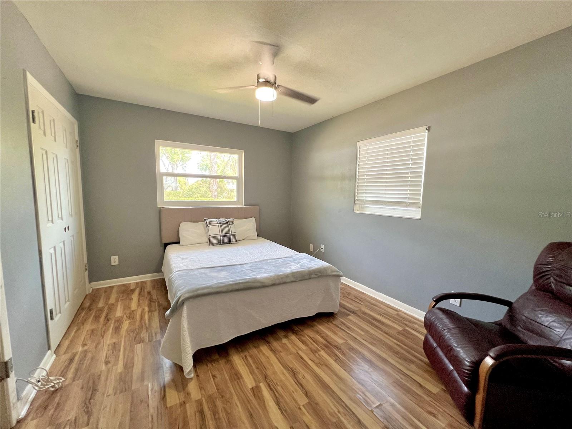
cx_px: 286
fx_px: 215
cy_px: 214
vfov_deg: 89.9
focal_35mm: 13
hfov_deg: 106.2
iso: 160
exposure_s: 1/60
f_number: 1.8
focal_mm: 1.57
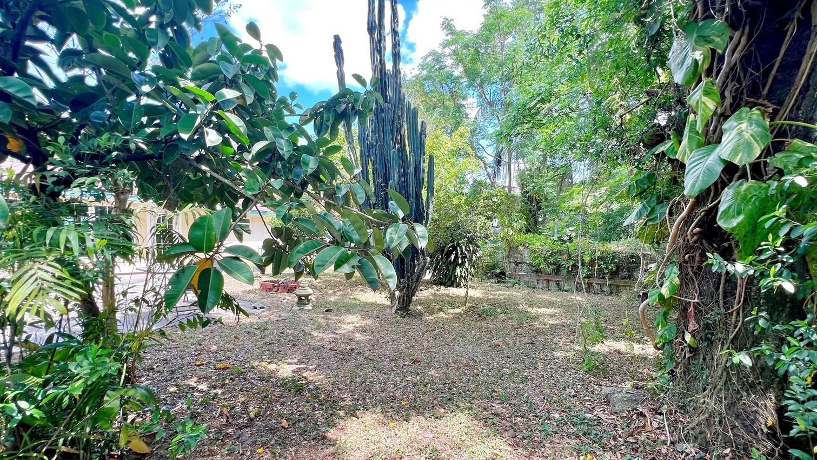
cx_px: 431
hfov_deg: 102.9
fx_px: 325
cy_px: 268
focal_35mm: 15
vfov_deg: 70.0
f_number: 1.8
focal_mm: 1.57
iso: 32
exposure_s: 1/151
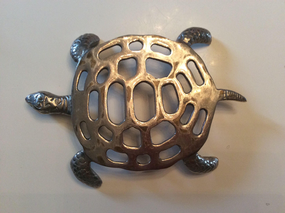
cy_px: 106
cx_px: 142
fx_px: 263
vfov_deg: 44.1
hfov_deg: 56.9
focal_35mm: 32
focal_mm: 3.3
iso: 125
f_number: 2.4
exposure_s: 1/25
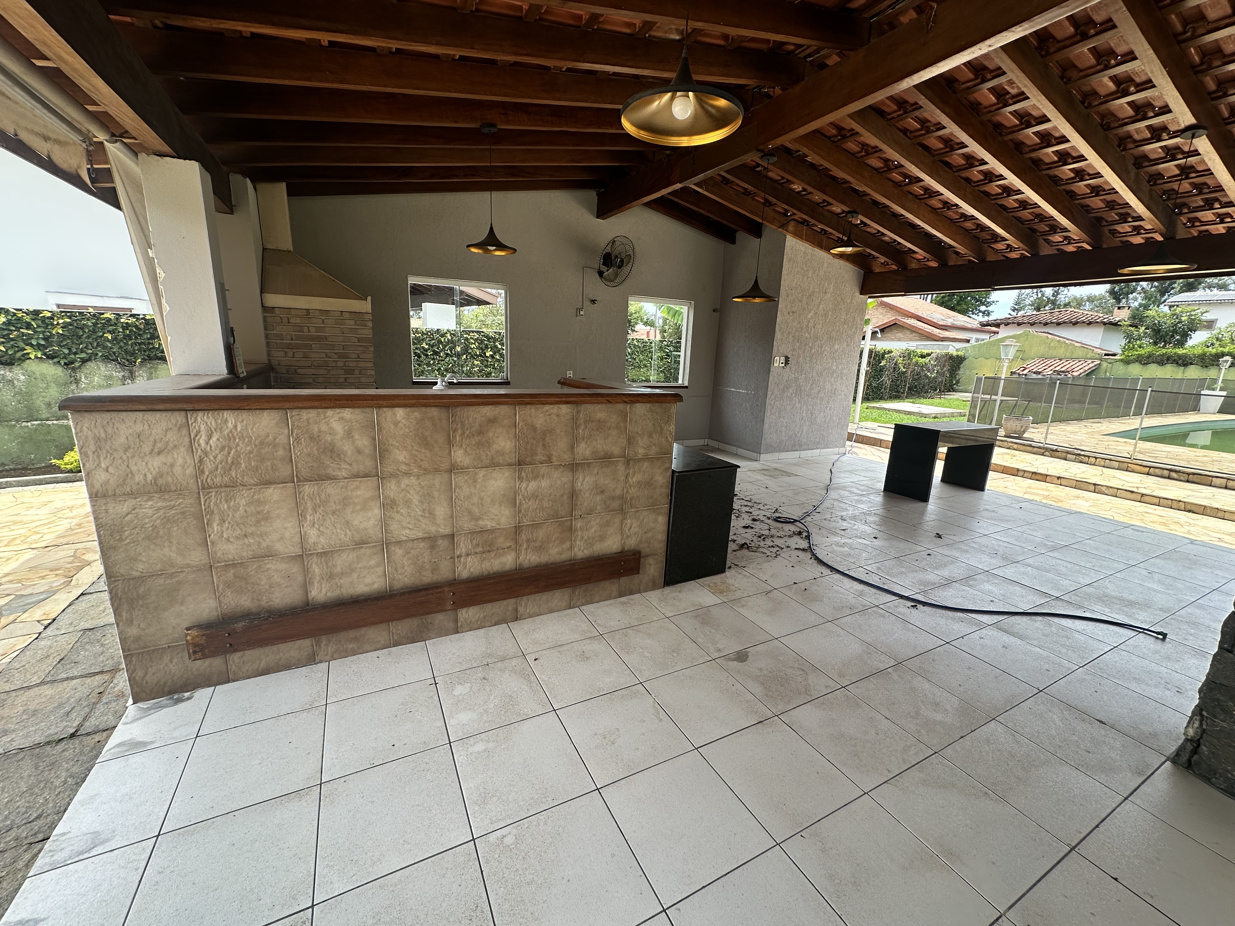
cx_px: 618
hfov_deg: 102.1
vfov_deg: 85.7
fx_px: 499
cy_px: 463
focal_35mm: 14
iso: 40
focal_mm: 2.22
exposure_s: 1/275
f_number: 2.2
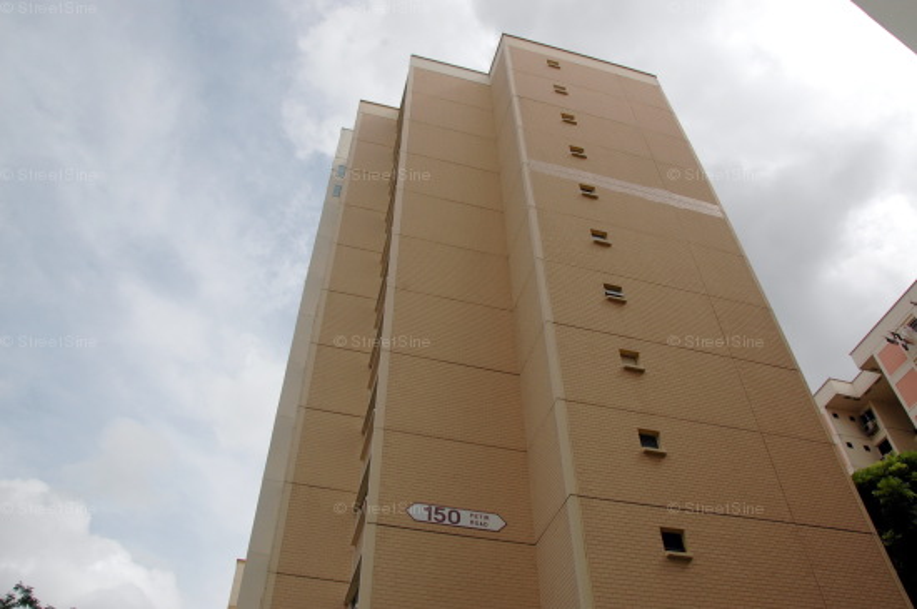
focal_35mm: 27
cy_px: 304
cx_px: 458
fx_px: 687
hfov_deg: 67.5
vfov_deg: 47.8
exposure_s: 1/500
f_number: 10
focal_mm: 18
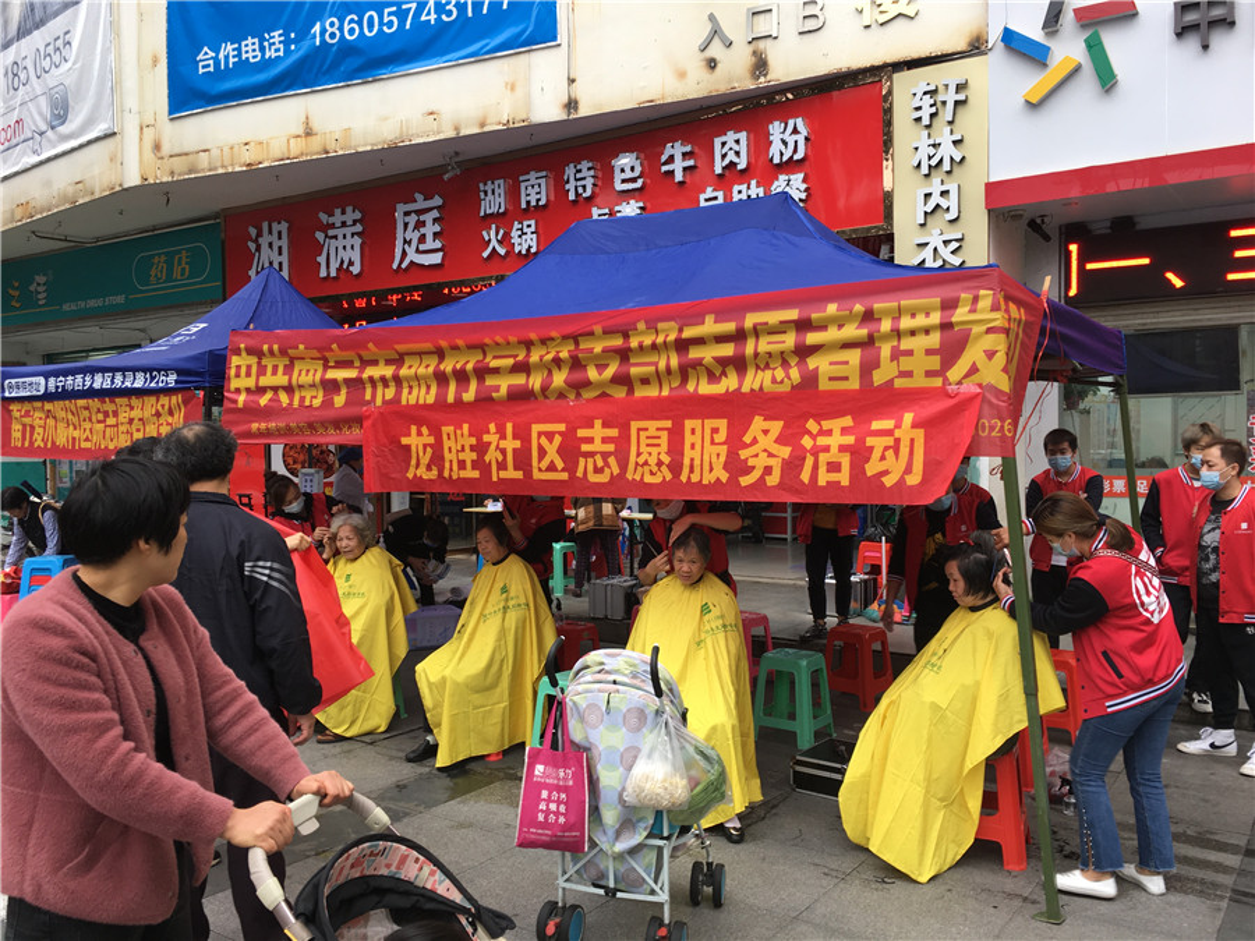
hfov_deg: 61.7
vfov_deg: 48.2
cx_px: 628
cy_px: 470
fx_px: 1051
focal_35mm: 29
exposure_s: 1/50
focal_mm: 4.15
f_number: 2.2
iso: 25
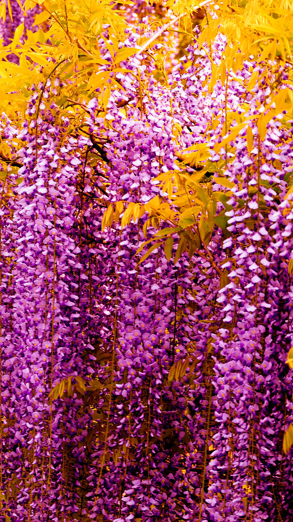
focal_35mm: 249
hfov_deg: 4.9
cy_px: 261
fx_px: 3437
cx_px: -33
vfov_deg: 8.7
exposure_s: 1/80
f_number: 8
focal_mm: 105
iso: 100
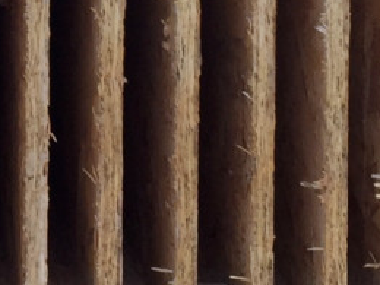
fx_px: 1713
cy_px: -257
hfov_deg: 12.2
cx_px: -136
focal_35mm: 156
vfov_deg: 9.0
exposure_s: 1/399
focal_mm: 4.15
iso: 32
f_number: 2.2
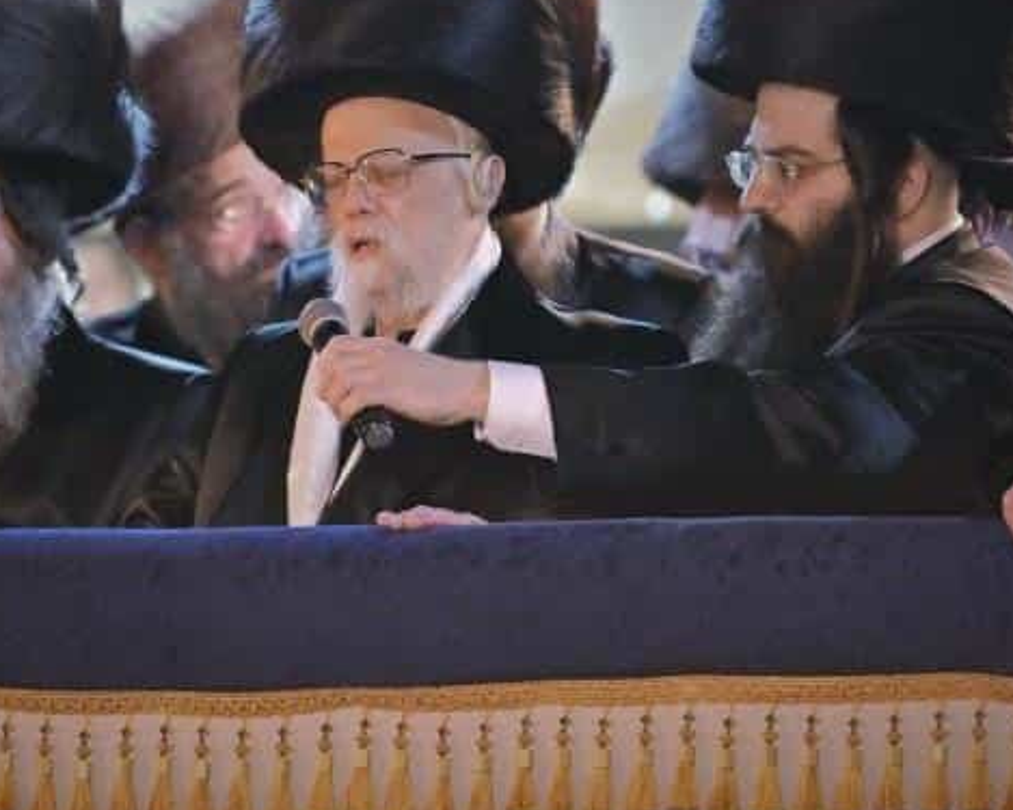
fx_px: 18434
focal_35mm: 615
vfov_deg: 2.5
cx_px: 436
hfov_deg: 3.1
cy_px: 328
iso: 800
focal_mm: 200
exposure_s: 1/125
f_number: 2.8
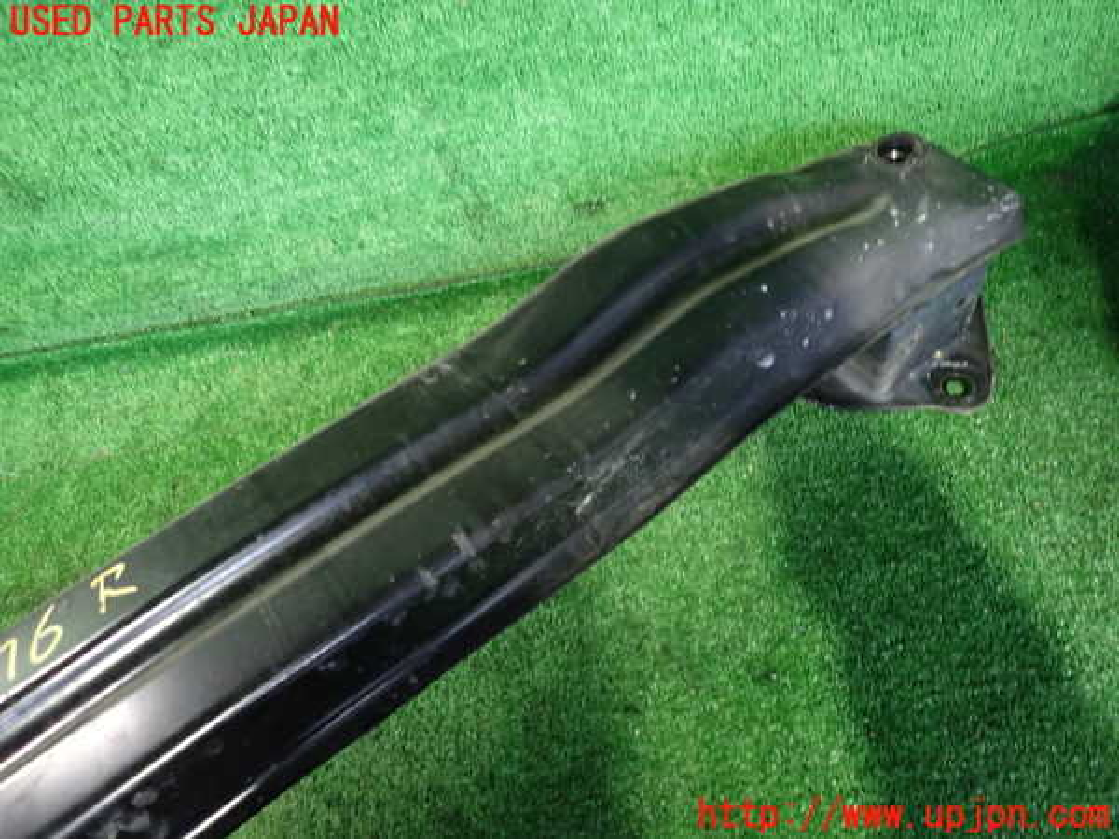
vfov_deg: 54.9
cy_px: 420
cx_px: 560
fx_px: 808
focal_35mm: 25
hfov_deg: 69.4
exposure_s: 1/30
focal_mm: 4.5
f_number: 2
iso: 640
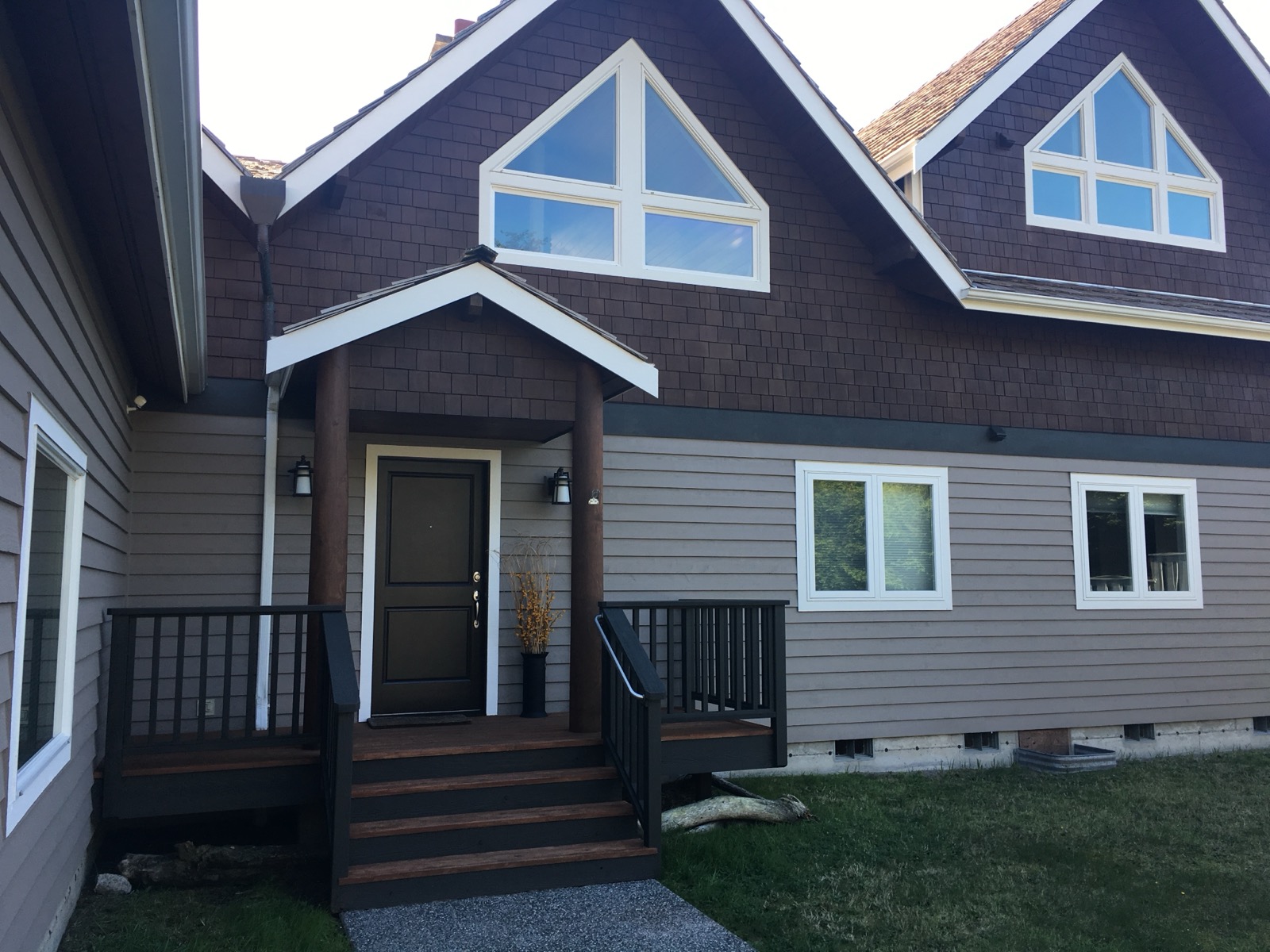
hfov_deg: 61.7
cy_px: 476
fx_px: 1064
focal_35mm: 29
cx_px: 635
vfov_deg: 48.2
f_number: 2.2
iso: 25
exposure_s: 1/159
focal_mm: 4.15
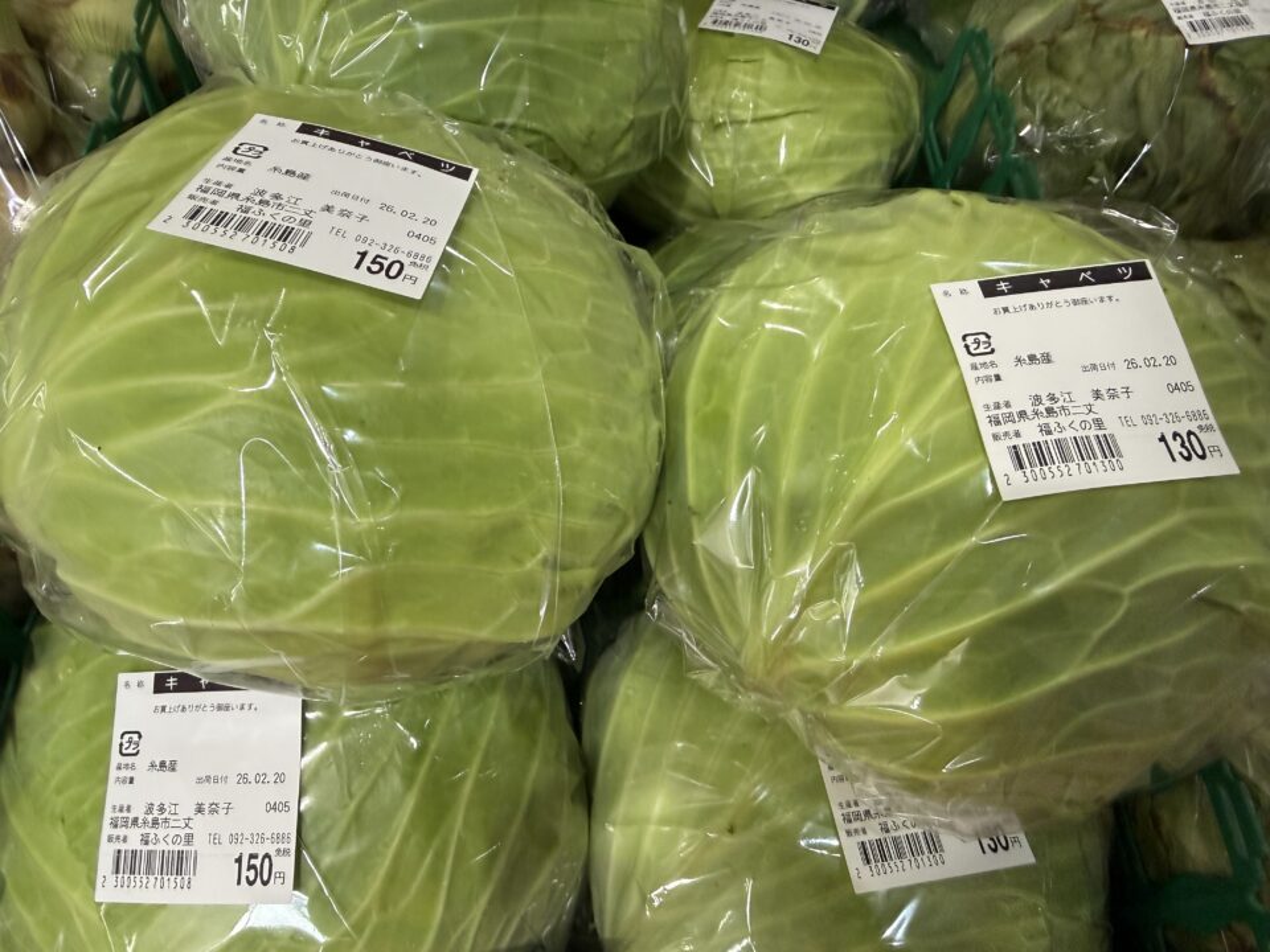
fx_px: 881
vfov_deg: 56.8
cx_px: 635
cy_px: 476
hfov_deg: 71.6
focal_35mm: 24
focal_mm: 2.22
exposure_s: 1/120
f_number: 2.2
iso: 320
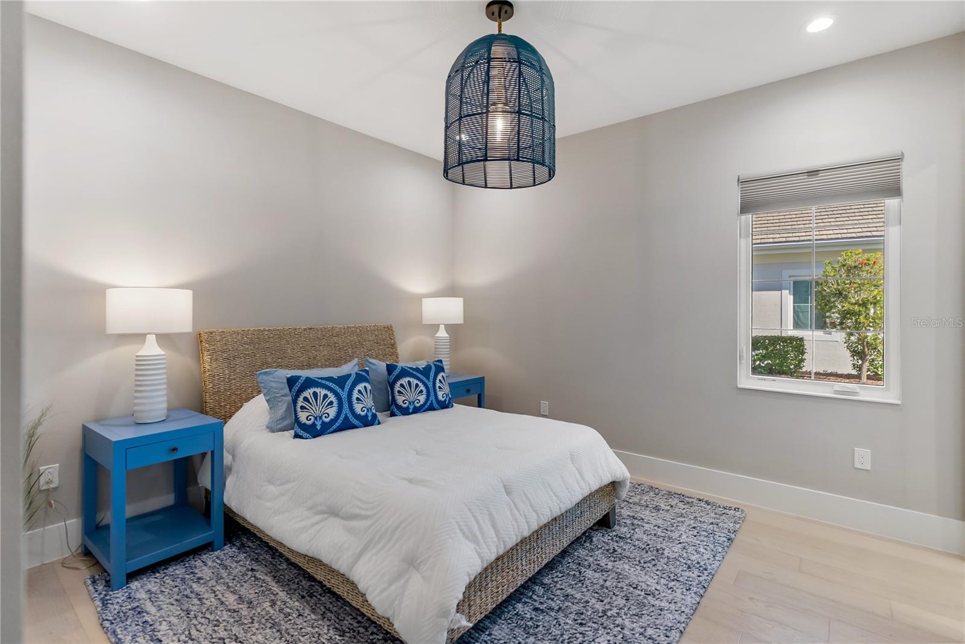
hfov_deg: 96.7
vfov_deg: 73.8
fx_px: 429
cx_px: 482
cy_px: 322
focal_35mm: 16
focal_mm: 16
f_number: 2.8
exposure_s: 1/125
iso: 200
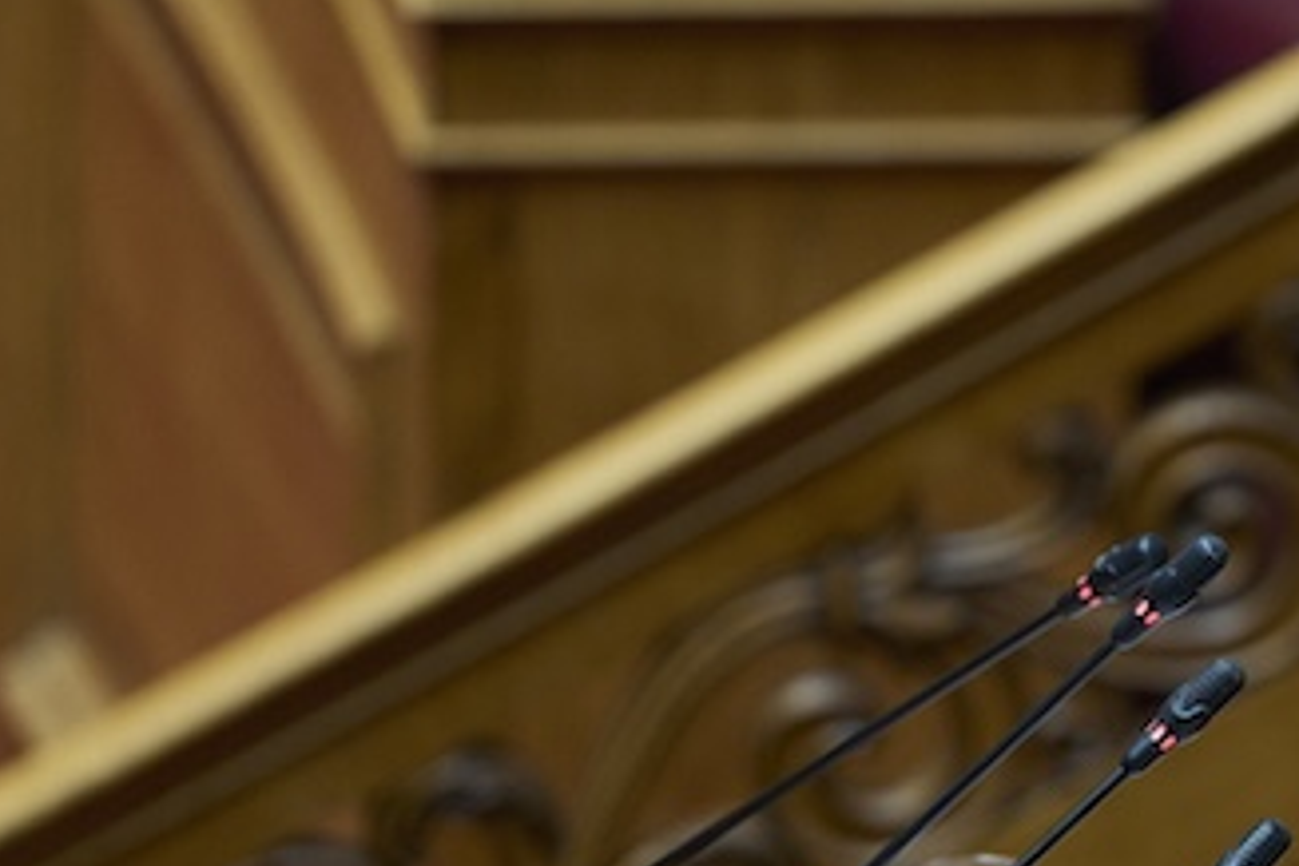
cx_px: 1406
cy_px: 749
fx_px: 32436
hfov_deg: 2.3
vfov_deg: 1.5
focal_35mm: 899
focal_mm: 300
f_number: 2.8
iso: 3200
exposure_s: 1/1600
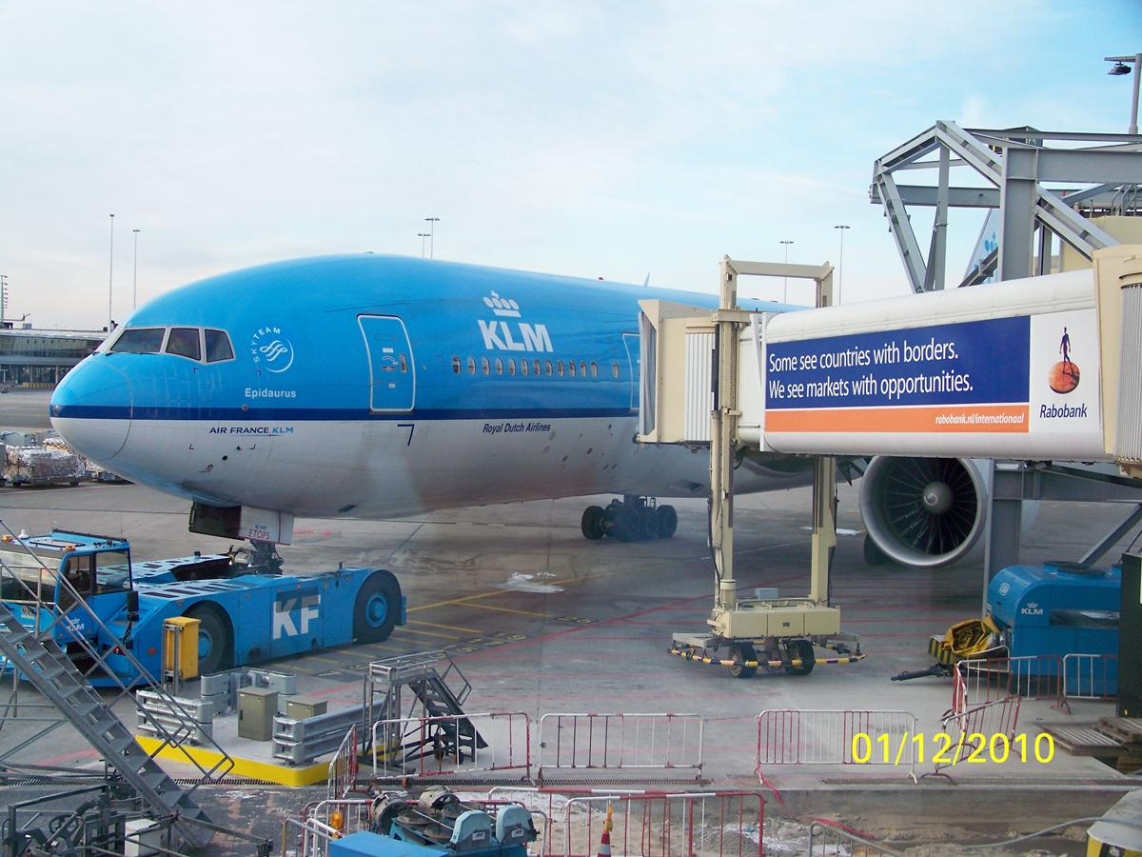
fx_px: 1518
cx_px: 571
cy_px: 428
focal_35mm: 46
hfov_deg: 41.2
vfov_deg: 31.5
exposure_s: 1/200
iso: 80
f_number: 3.2
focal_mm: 9.36
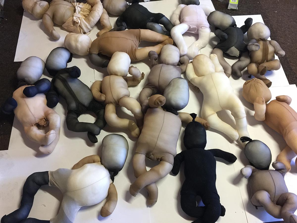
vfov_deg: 48.2
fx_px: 249
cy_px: 112
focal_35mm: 29
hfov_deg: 61.7
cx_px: 148
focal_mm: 4.15
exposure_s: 1/17
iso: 125
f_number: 2.2
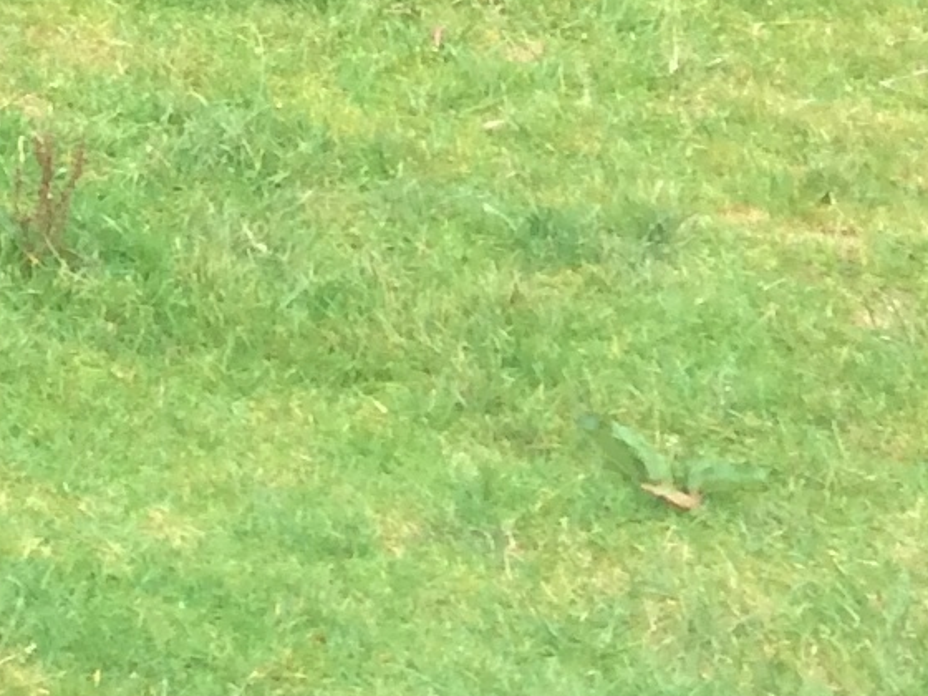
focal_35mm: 169
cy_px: -1254
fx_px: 4531
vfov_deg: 7.8
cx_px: -1245
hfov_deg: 10.3
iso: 32
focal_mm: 4.15
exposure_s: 1/160
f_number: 2.2
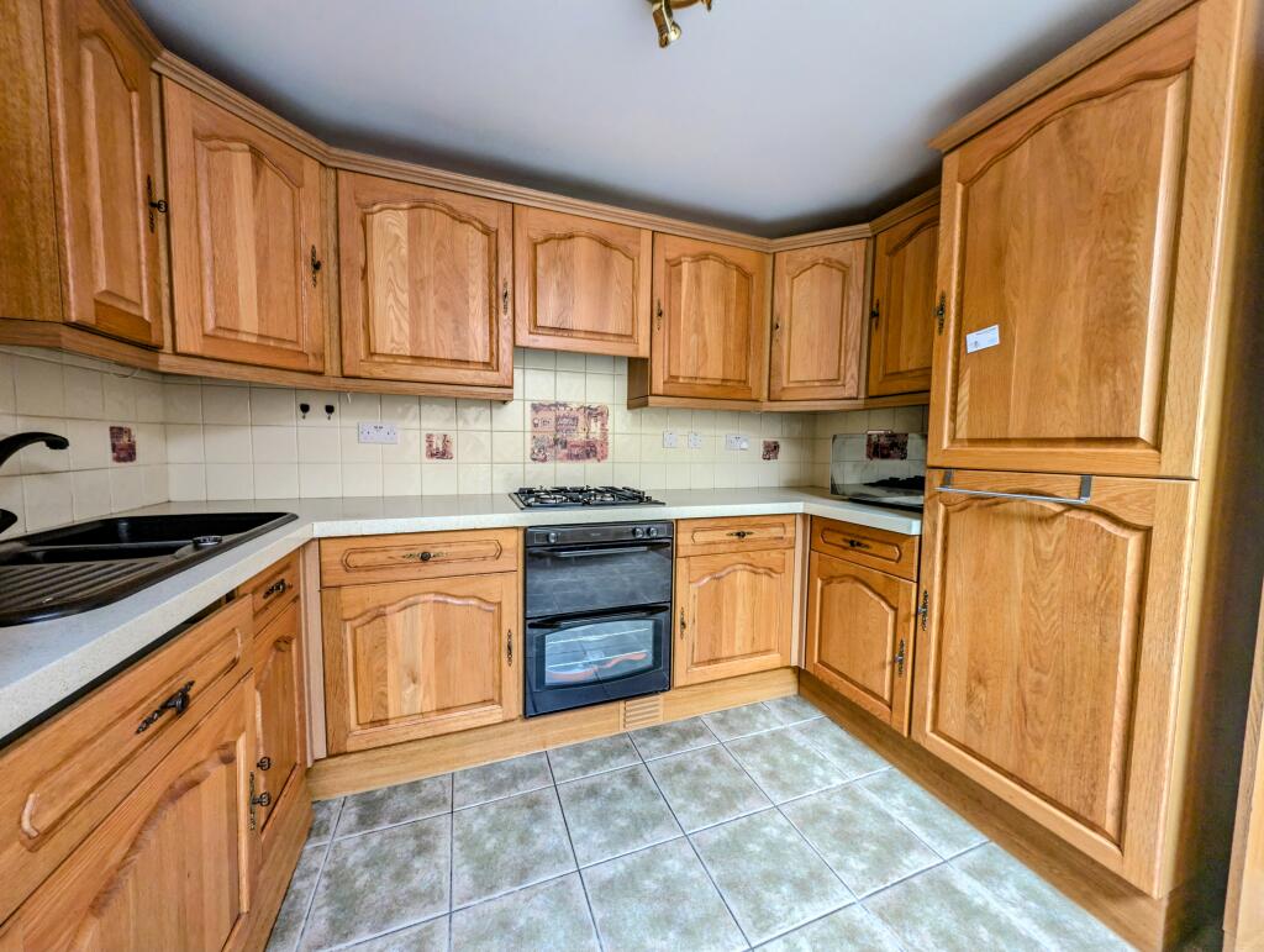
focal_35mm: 12
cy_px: 476
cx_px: 632
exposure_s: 1/15
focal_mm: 2.23
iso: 92
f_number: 1.95
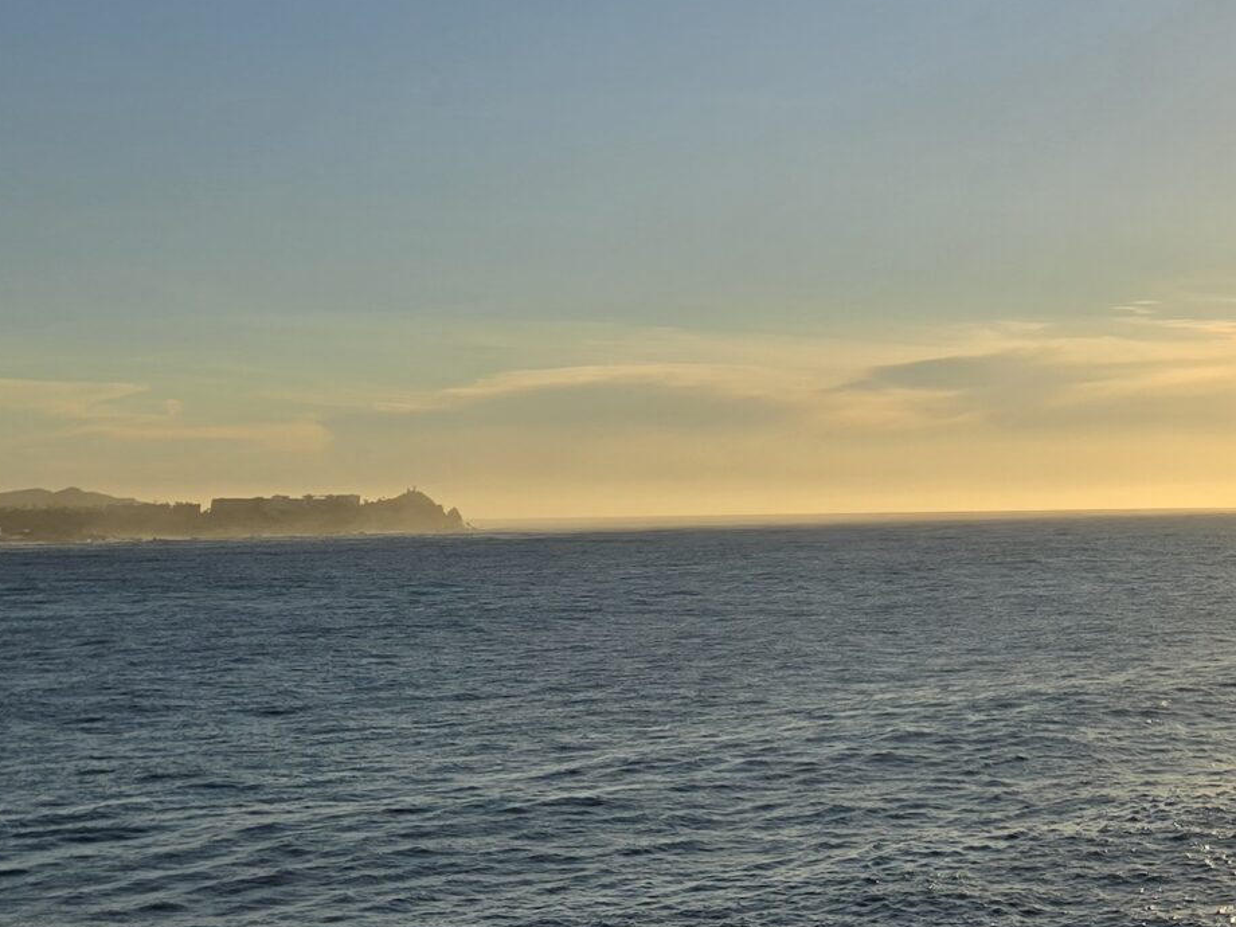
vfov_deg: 22.0
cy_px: -31
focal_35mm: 64
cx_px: 1452
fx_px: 2285
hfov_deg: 27.0
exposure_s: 1/2985
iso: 12
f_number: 1.7
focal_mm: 6.3
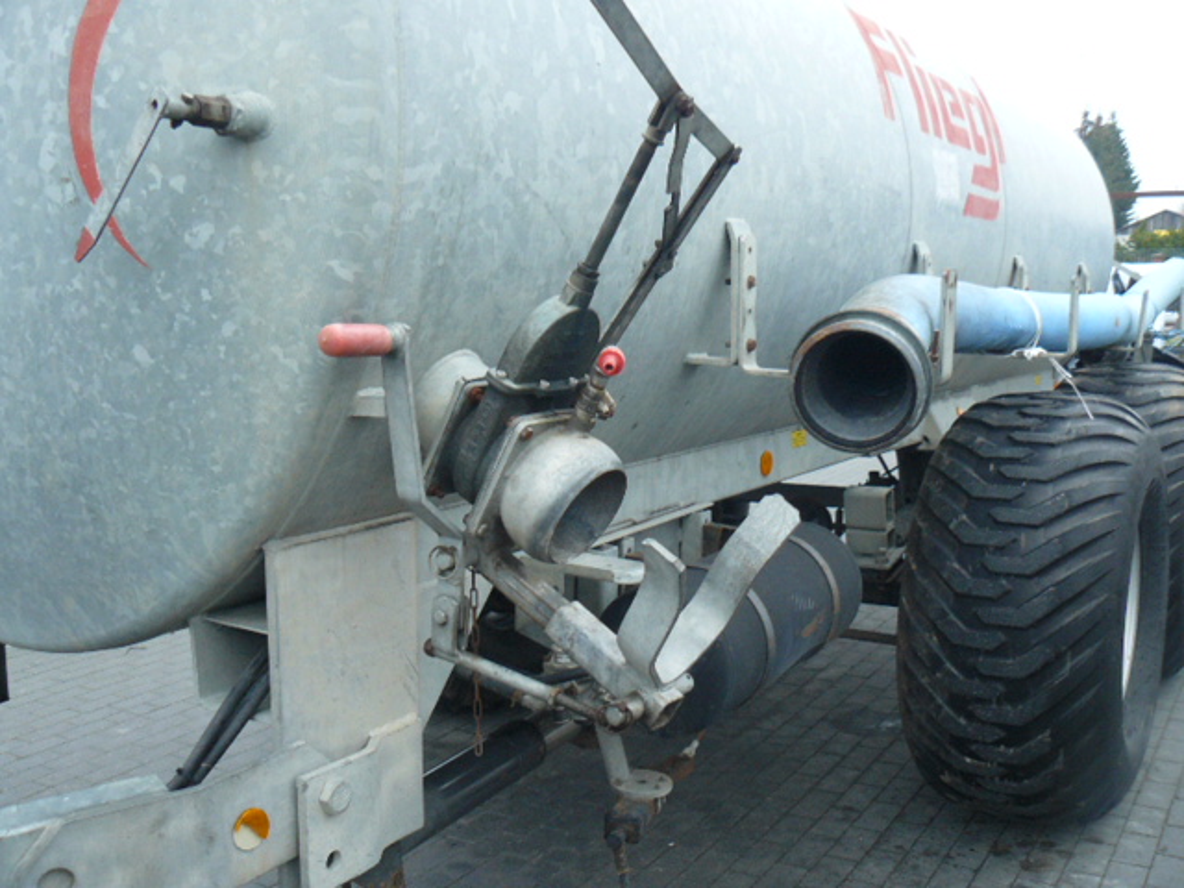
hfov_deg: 51.4
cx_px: 592
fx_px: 1231
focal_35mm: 36
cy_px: 444
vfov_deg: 39.7
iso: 125
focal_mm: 6
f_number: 2.8
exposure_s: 1/30
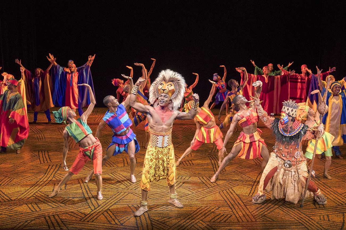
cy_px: 115
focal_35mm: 42
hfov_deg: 46.4
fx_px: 404
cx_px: 173
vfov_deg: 31.9
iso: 3200
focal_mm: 28
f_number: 6.3
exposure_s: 1/400
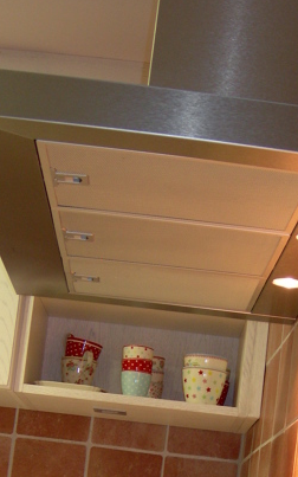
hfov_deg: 14.5
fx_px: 1169
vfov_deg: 22.0
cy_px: 498
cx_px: 202
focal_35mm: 90
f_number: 2.8
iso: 90
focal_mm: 7.8
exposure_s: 1/27.5
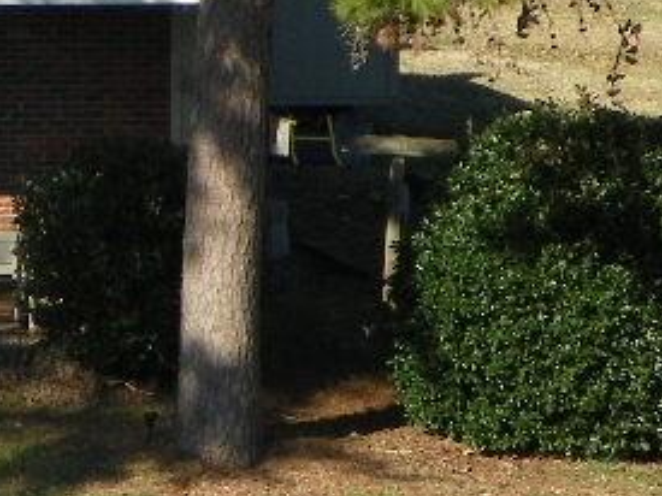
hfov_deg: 7.2
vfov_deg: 5.5
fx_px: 5161
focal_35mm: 270
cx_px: -320
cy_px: 214
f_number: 4.5
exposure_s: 1/320
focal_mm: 10.3
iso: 64
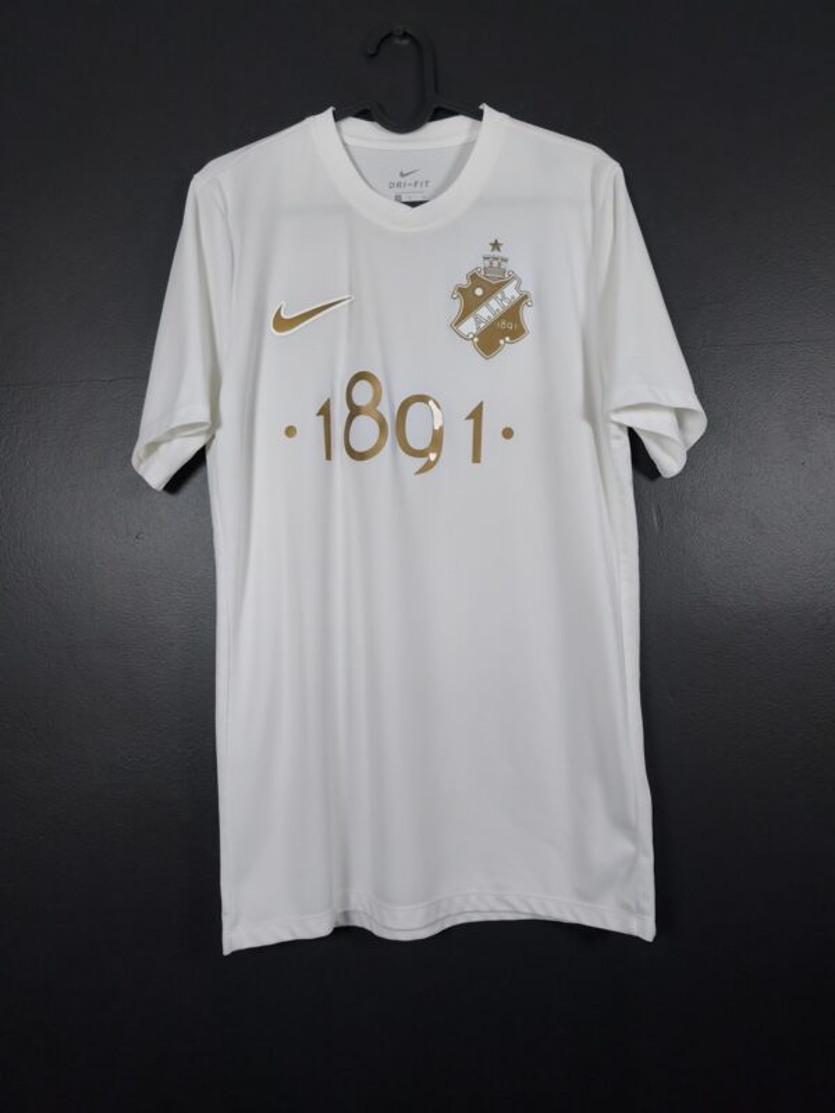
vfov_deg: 73.9
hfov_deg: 58.9
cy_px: 556
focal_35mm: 23
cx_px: 418
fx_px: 740
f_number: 1.6
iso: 400
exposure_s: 1/125
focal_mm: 6.57
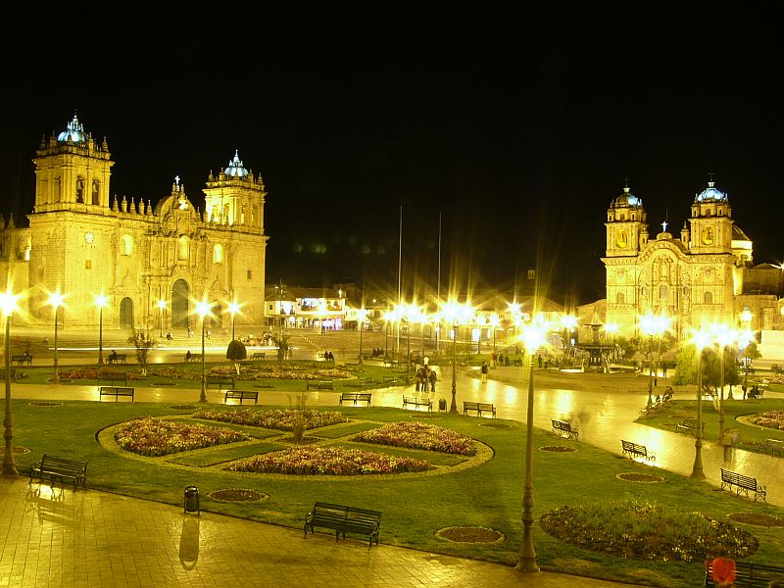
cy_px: 294
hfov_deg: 51.4
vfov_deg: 39.7
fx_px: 815
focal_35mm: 36
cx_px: 392
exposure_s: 8
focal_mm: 6
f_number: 7.3
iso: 50
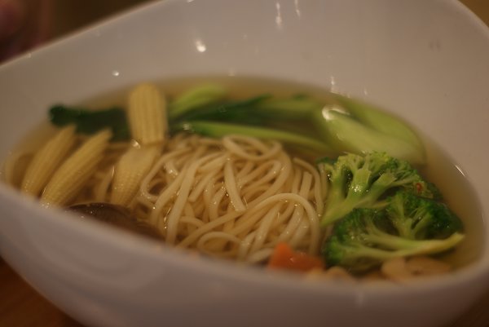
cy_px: 164
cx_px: 244
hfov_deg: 27.0
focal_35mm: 75
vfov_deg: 18.2
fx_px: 1019
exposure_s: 1/30
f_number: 1.7
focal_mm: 50
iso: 100
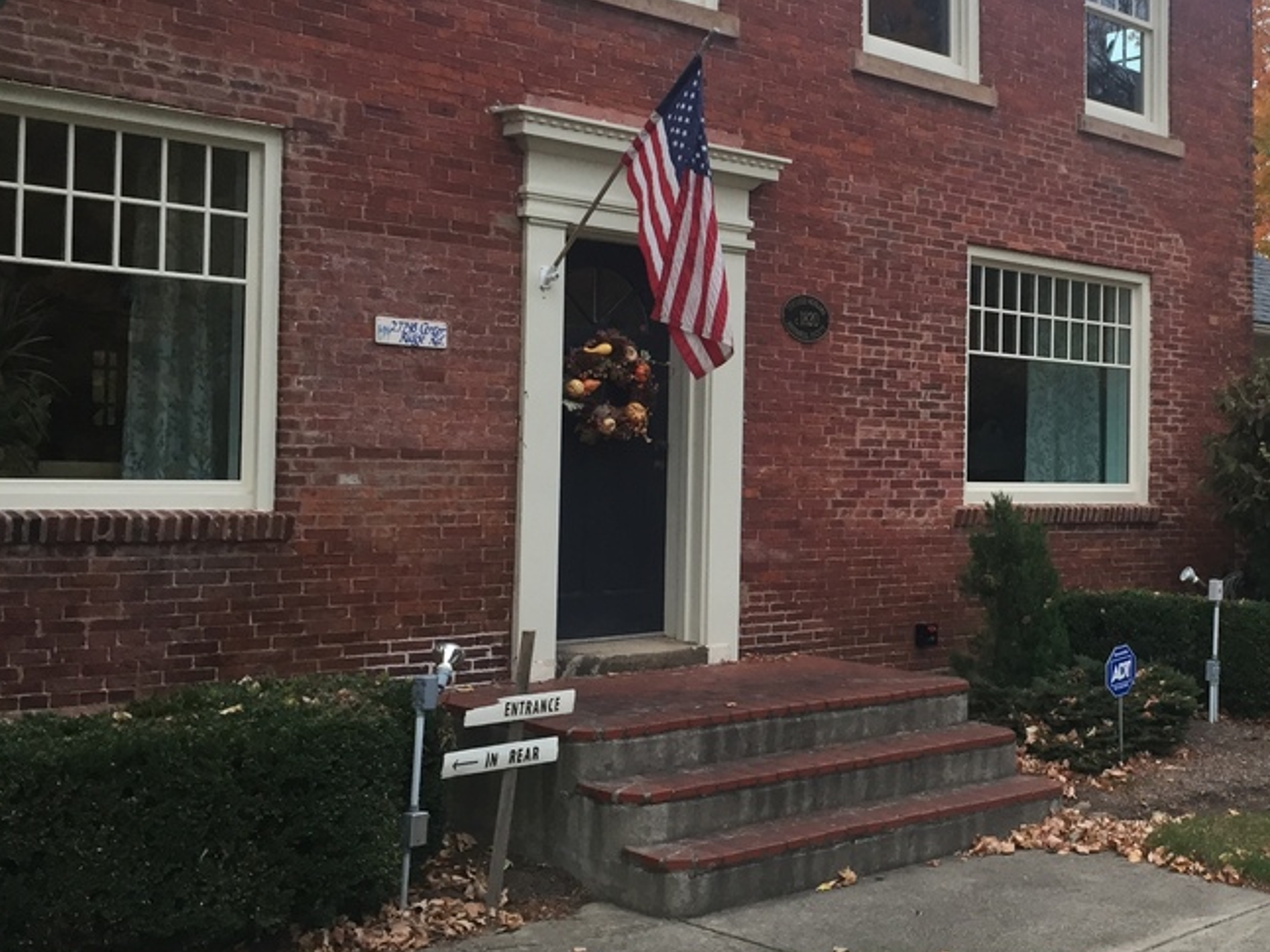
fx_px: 1687
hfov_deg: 39.9
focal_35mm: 46
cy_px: 439
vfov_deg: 31.5
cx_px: 981
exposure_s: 1/30
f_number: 2.2
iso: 32
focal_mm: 4.15
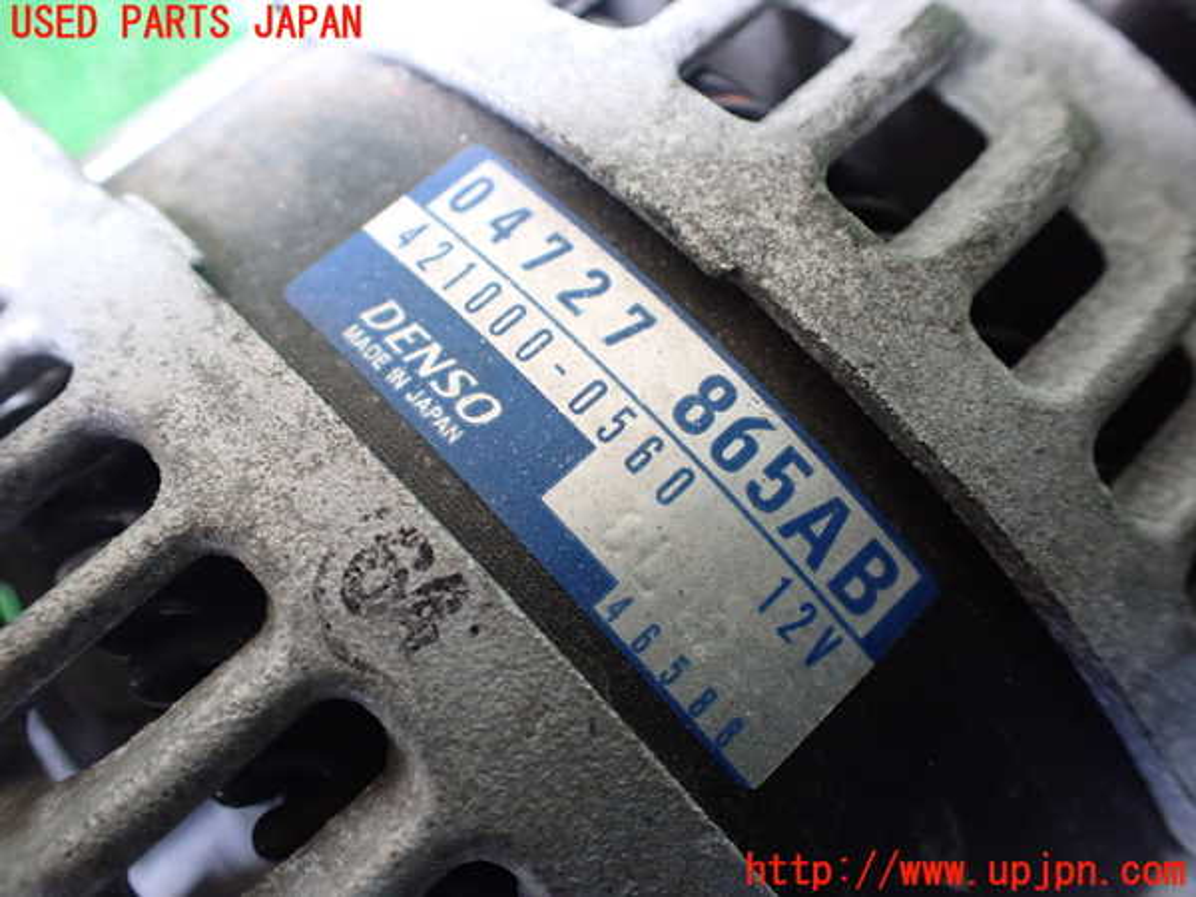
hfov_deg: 60.0
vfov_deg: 46.8
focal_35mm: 30
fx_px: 1037
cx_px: 598
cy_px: 448
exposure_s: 1/60
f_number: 2.3
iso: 800
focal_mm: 5.4
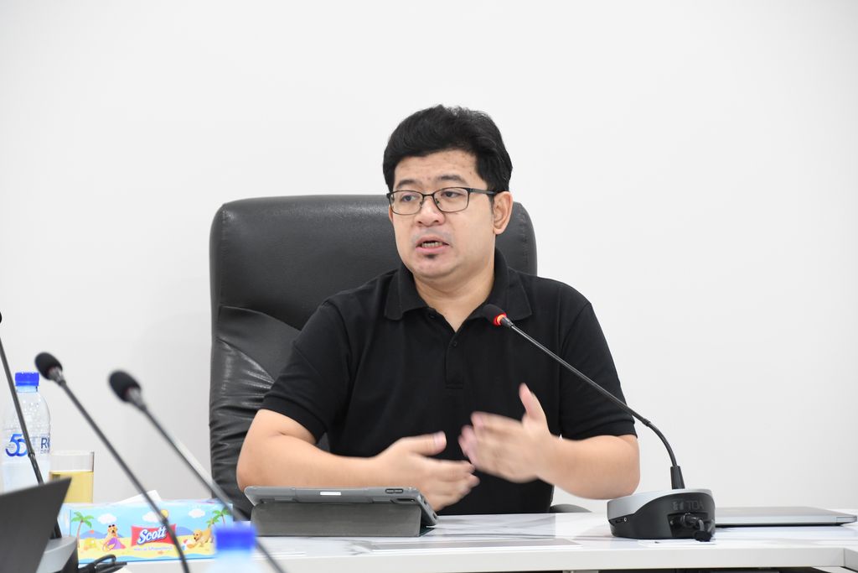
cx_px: 429
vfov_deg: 8.3
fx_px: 3933
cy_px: 286
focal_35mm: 165
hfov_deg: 12.5
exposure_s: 1/25
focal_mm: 110
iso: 1600
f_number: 5.6
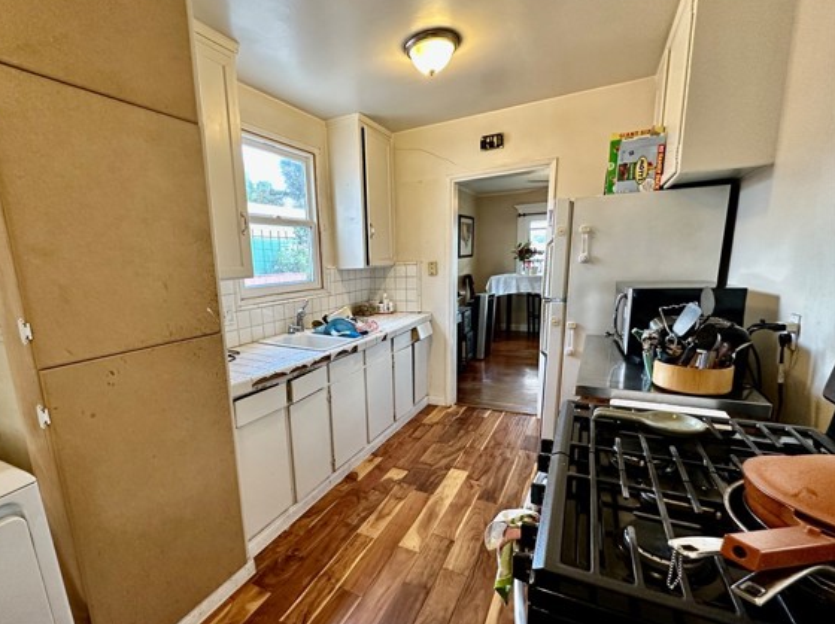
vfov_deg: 77.8
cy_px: 346
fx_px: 386
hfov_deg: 94.0
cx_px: 361
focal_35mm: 16
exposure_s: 1/60
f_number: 2.2
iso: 250
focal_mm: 2.22
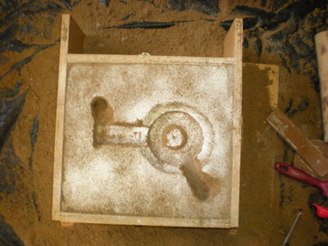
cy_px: 123
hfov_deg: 49.0
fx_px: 360
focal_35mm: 38
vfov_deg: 37.7
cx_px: 164
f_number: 3.1
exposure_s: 1/9.8
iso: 200
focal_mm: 6.3
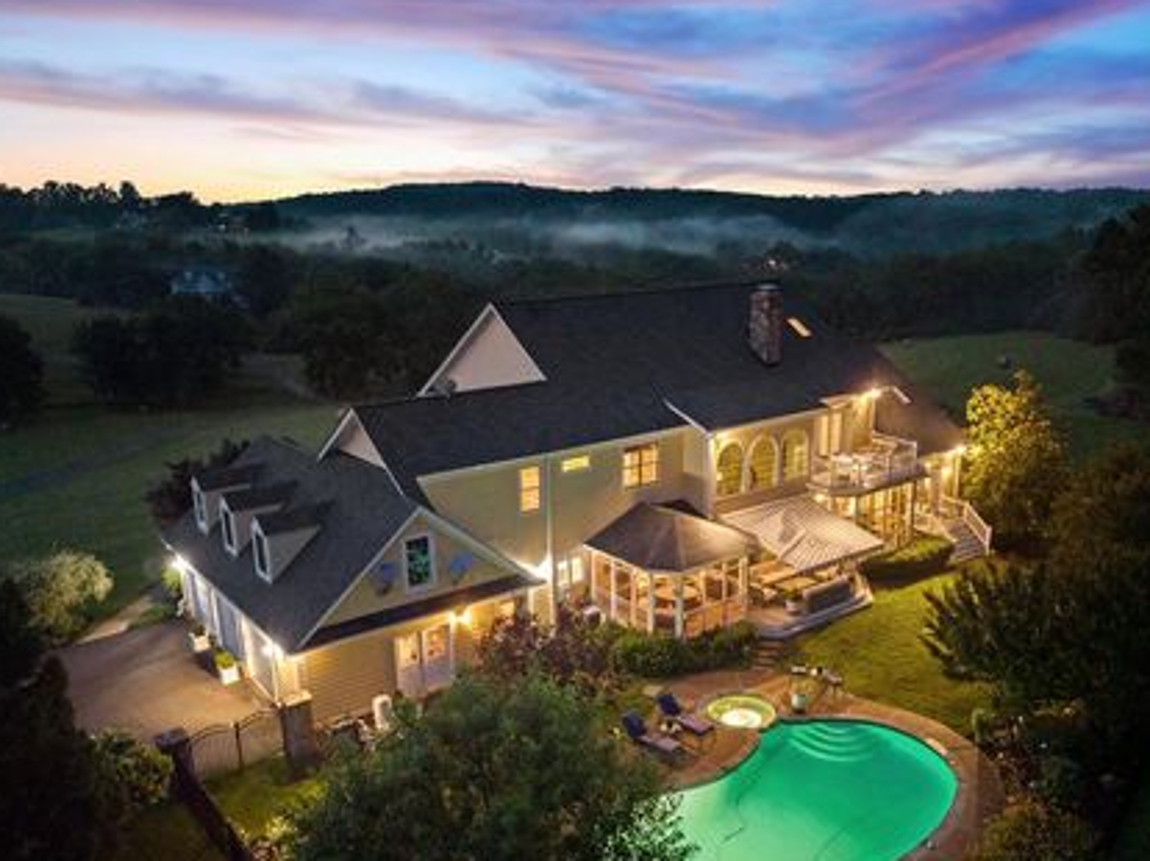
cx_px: 633
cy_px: 504
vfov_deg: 48.0
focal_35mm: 29
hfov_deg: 61.6
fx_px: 963
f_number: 1.7
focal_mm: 6.72
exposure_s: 1/10
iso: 1110
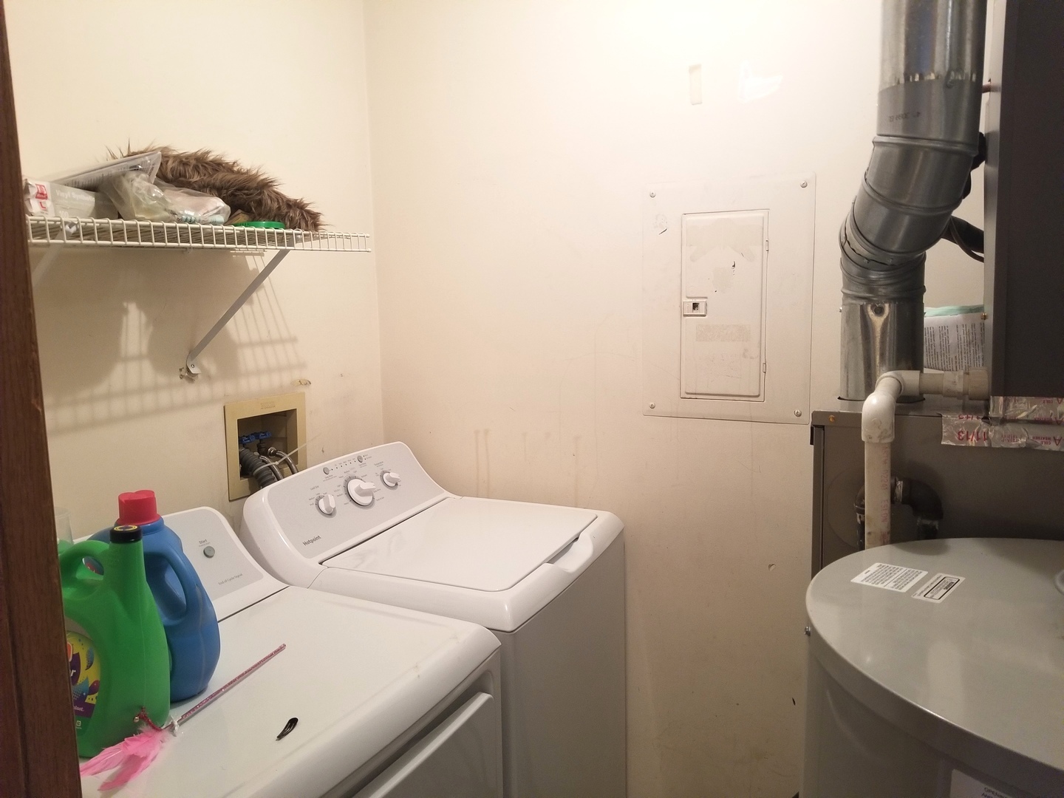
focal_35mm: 26
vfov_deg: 53.1
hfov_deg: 67.3
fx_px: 799
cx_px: 532
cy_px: 399
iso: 200
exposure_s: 1/30
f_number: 1.7
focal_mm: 4.25
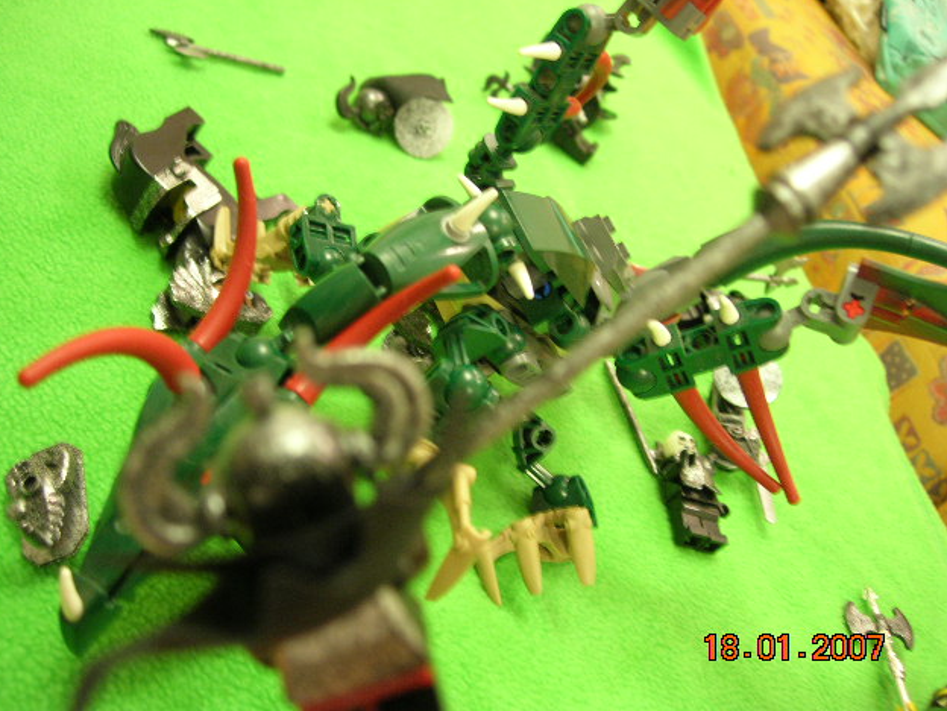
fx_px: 1067
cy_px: 359
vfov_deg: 36.8
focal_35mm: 39
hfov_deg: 47.9
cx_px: 463
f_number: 2.8
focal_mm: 7.8
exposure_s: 1/3.5
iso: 125
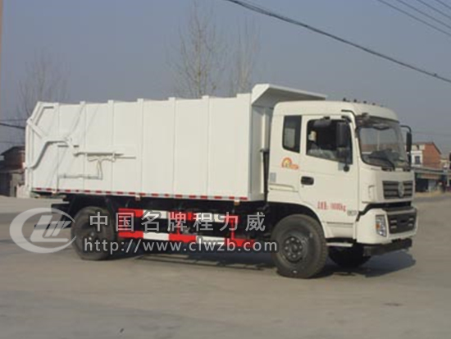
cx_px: 226
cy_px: 170
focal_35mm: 38
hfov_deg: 49.0
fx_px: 495
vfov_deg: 37.7
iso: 50
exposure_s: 1/770
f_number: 4.9
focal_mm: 6.3
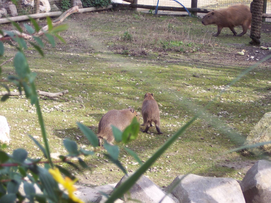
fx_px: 892
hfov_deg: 17.3
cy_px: 102
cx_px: 136
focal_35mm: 114
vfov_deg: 13.0
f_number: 4.8
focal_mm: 24
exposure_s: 1/180
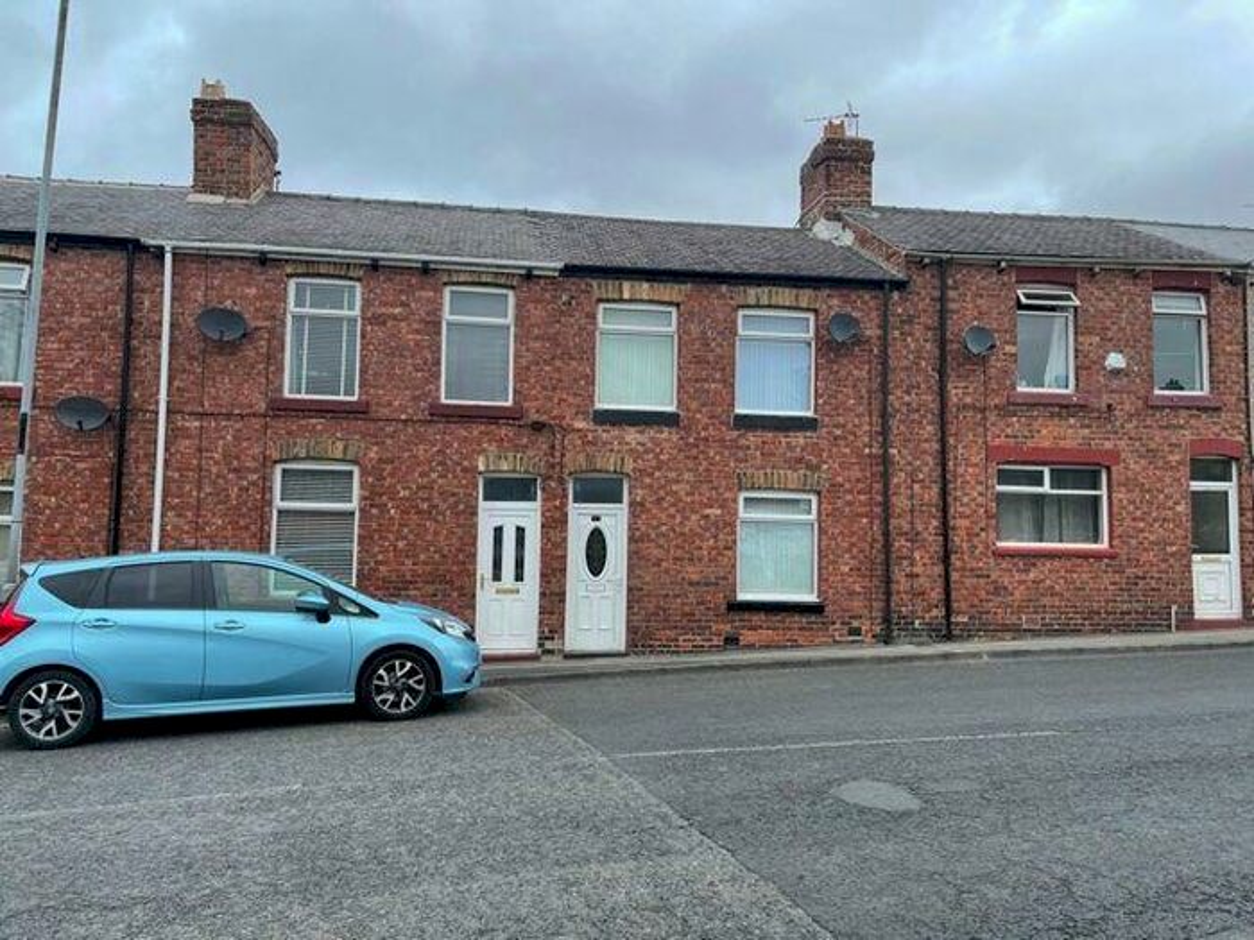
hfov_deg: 67.3
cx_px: 627
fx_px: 942
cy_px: 470
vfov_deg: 53.1
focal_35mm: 26
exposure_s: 1/1119
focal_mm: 5.1
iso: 32
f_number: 1.6
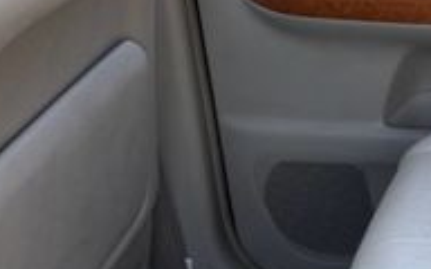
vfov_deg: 14.1
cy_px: 442
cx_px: 667
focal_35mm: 85
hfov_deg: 20.5
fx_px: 998
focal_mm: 6.76
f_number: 1.78
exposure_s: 1/121
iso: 80
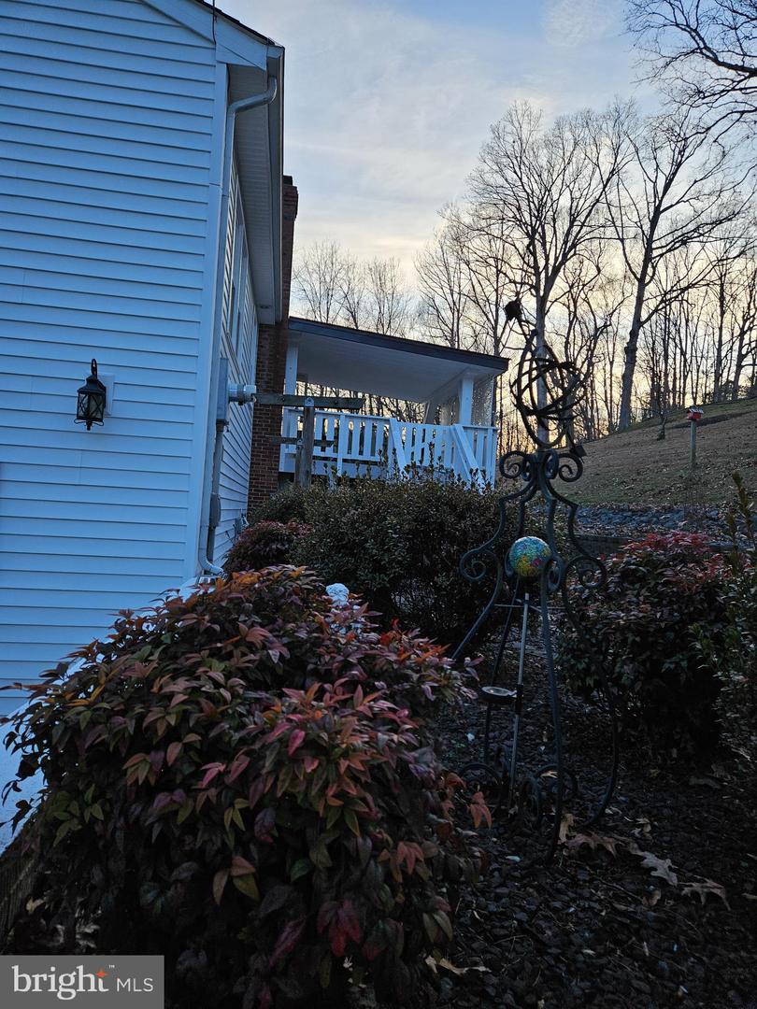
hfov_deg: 58.9
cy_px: 504
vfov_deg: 73.9
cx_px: 378
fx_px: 671
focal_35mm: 23
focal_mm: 5.4
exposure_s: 1/207
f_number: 1.8
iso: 64
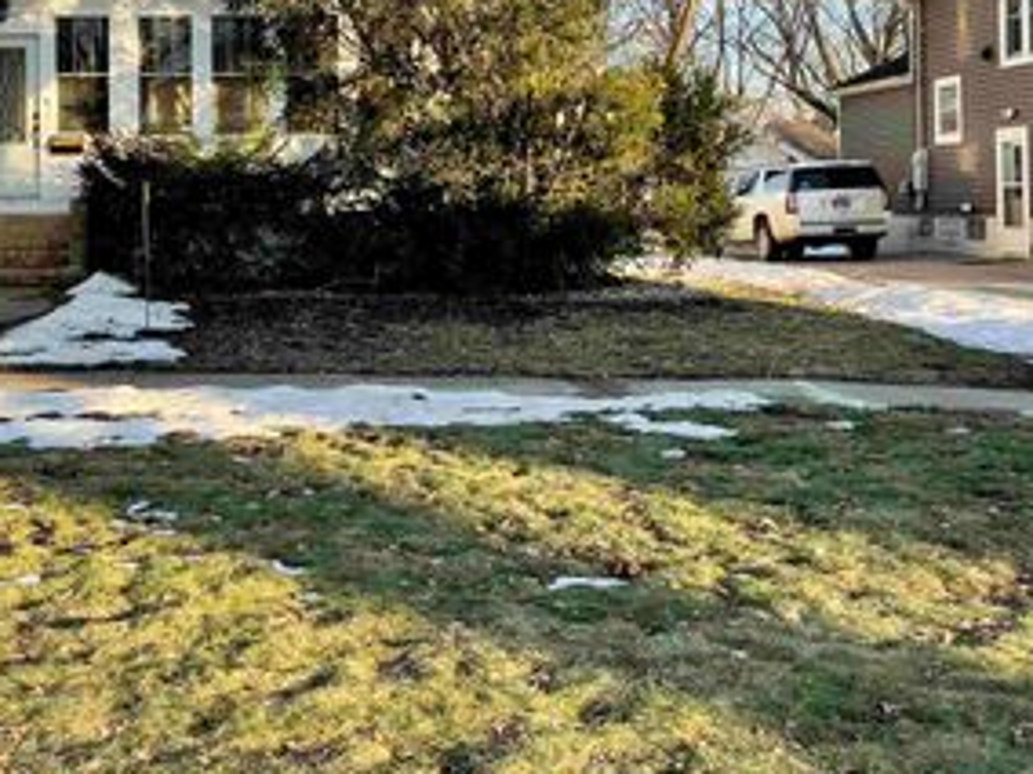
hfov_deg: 41.5
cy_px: 165
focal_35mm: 44
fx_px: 1313
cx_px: 236
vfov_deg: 32.1
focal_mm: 5.1
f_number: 1.6
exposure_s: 1/376
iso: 32
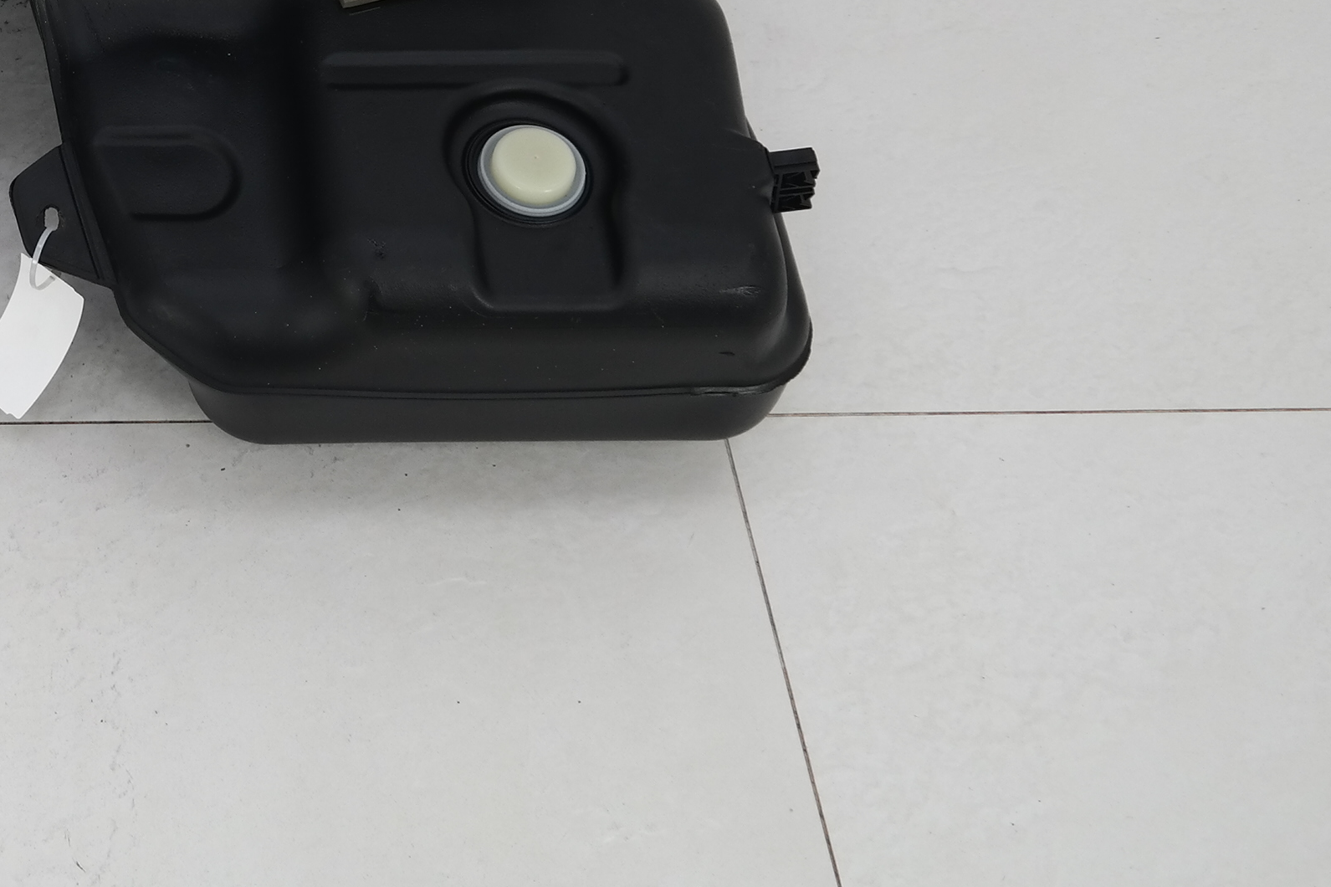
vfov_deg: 19.5
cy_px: -146
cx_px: -8
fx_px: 2440
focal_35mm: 66
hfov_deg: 28.6
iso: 100
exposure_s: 1/80
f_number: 3.5
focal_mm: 18
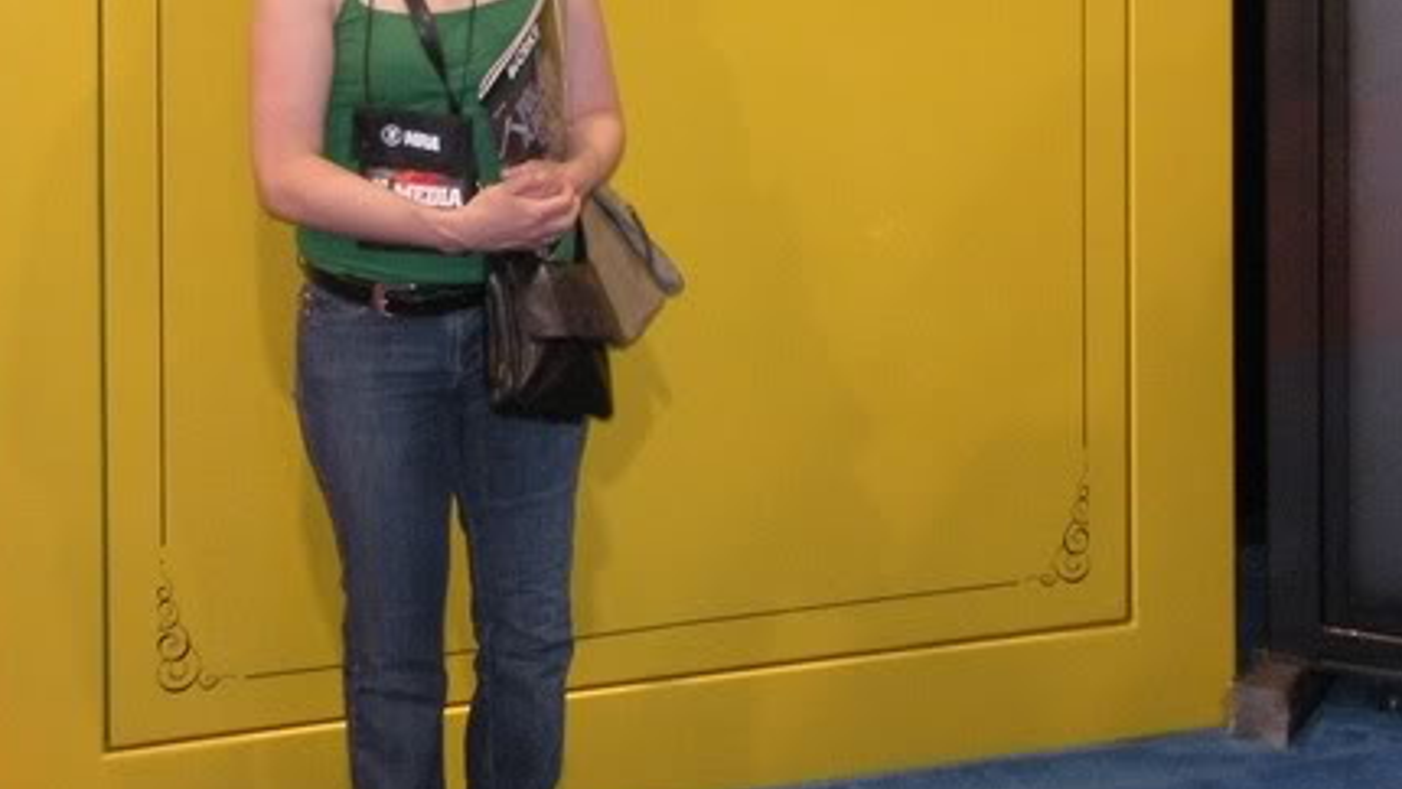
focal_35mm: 71
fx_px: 2640
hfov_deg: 29.7
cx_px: 633
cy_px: -238
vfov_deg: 16.1
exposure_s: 1/30
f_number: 3.5
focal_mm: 6.3
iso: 400
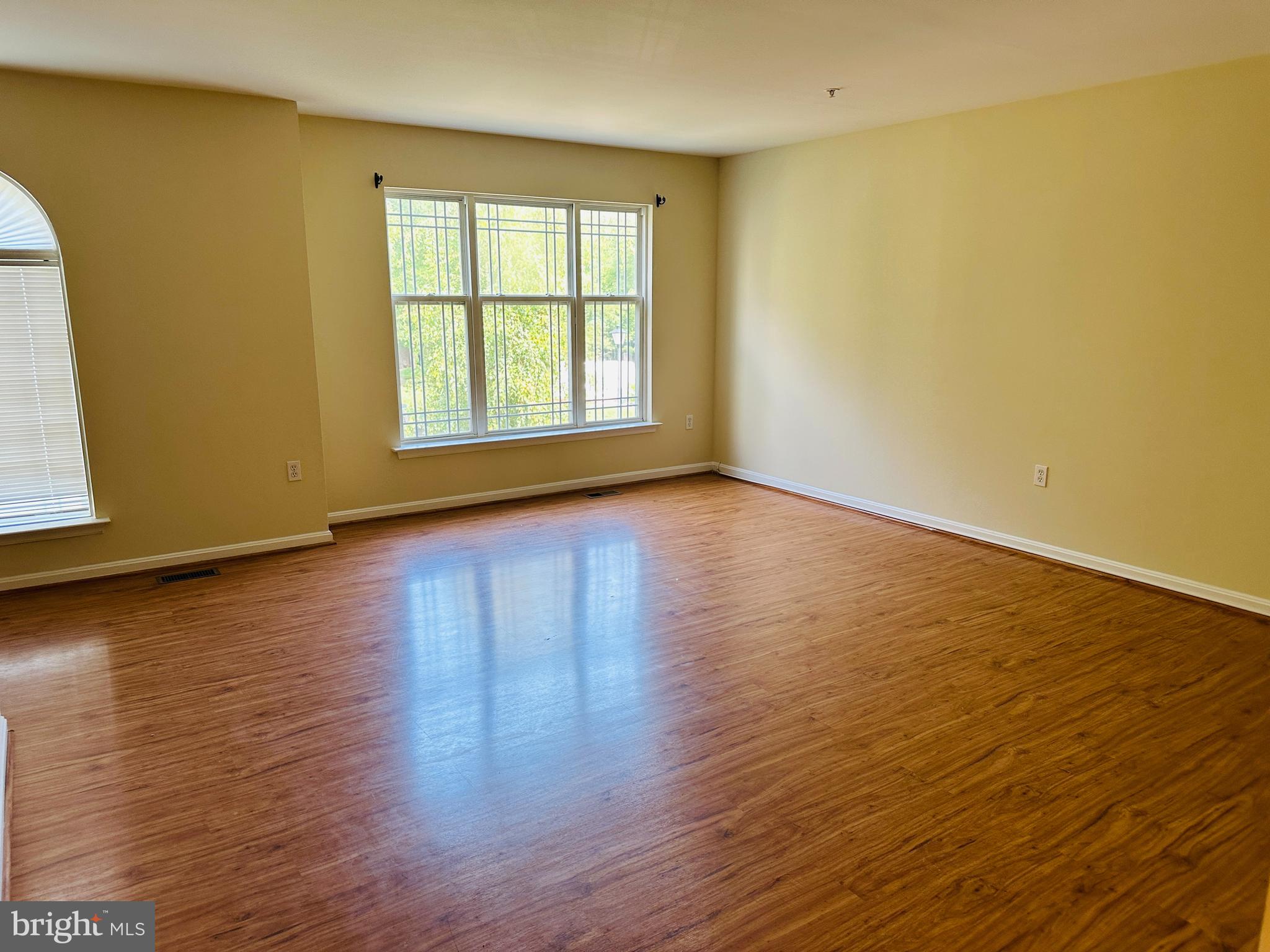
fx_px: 881
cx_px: 635
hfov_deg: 71.6
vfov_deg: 56.8
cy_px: 476
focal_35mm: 24
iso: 125
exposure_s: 1/120
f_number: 1.78
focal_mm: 6.86
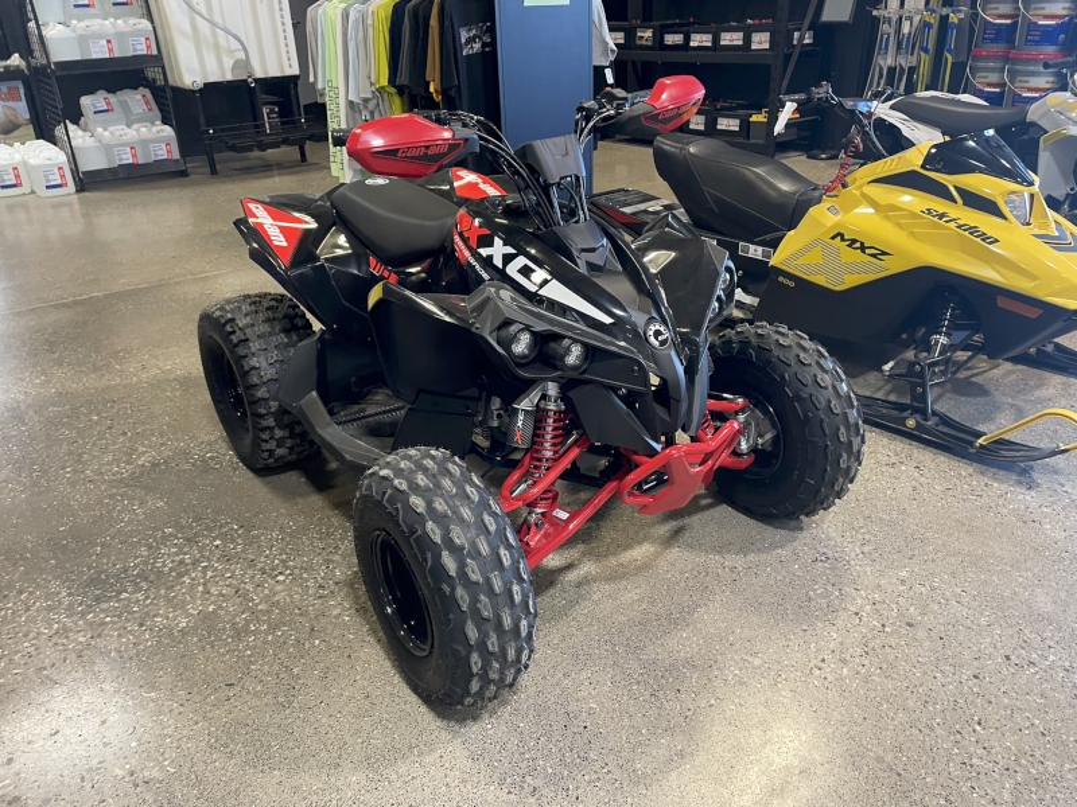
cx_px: 538
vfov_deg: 53.1
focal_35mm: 26
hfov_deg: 67.3
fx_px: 809
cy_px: 404
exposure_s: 1/60
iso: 200
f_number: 1.6
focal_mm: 4.2
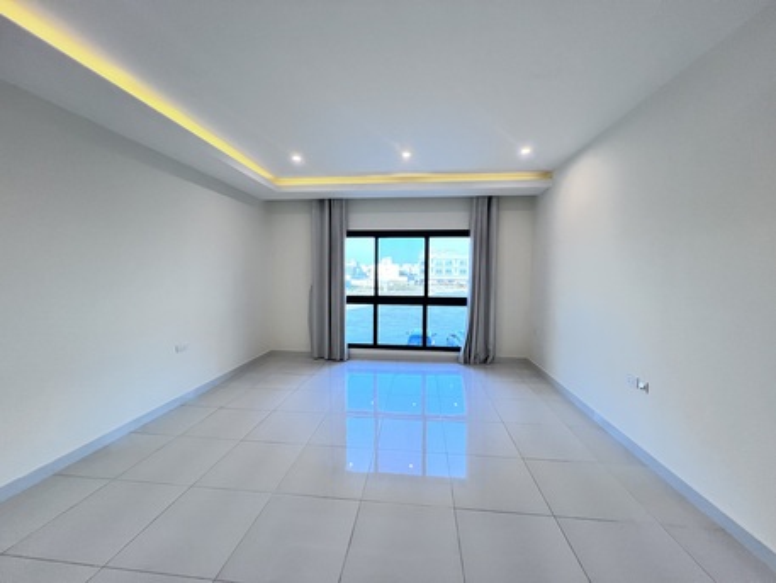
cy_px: 292
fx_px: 292
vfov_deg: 89.9
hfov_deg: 106.2
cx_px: 388
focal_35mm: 13
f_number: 1.8
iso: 200
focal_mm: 1.57
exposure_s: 1/99
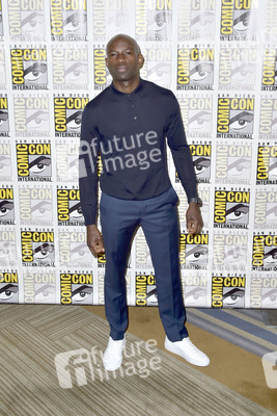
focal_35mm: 38
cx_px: 138
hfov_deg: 35.1
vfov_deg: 50.7
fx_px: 438
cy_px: 208
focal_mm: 38
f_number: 7.1
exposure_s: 1/250
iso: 320
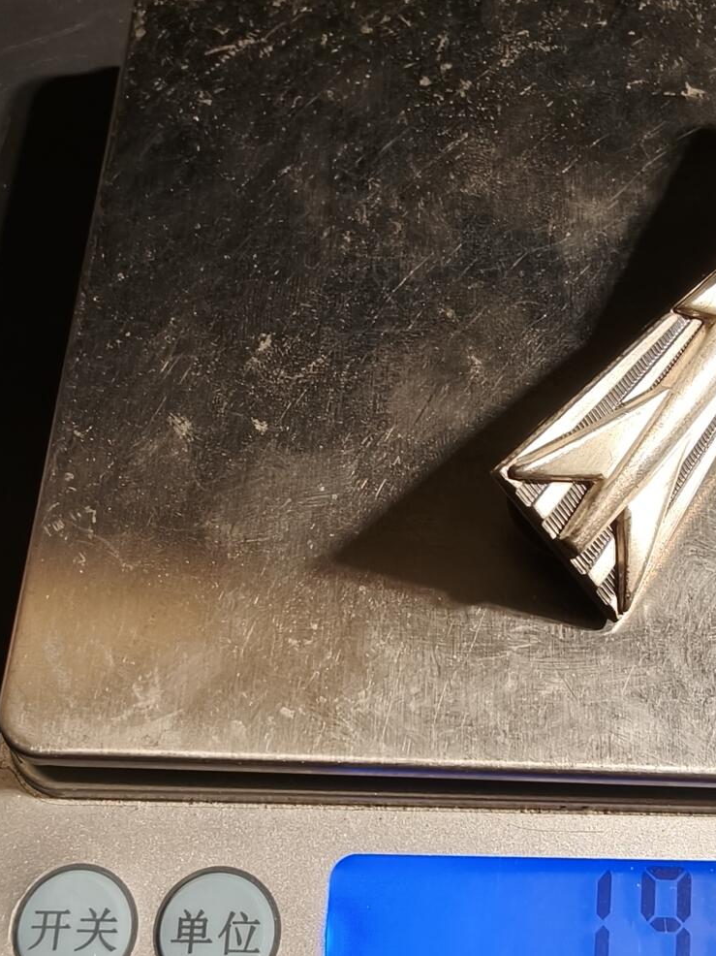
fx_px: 1159
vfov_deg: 41.6
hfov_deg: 32.6
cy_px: 840
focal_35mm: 42
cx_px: 649
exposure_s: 1/79.9
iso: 160
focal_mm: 2.32
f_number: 2
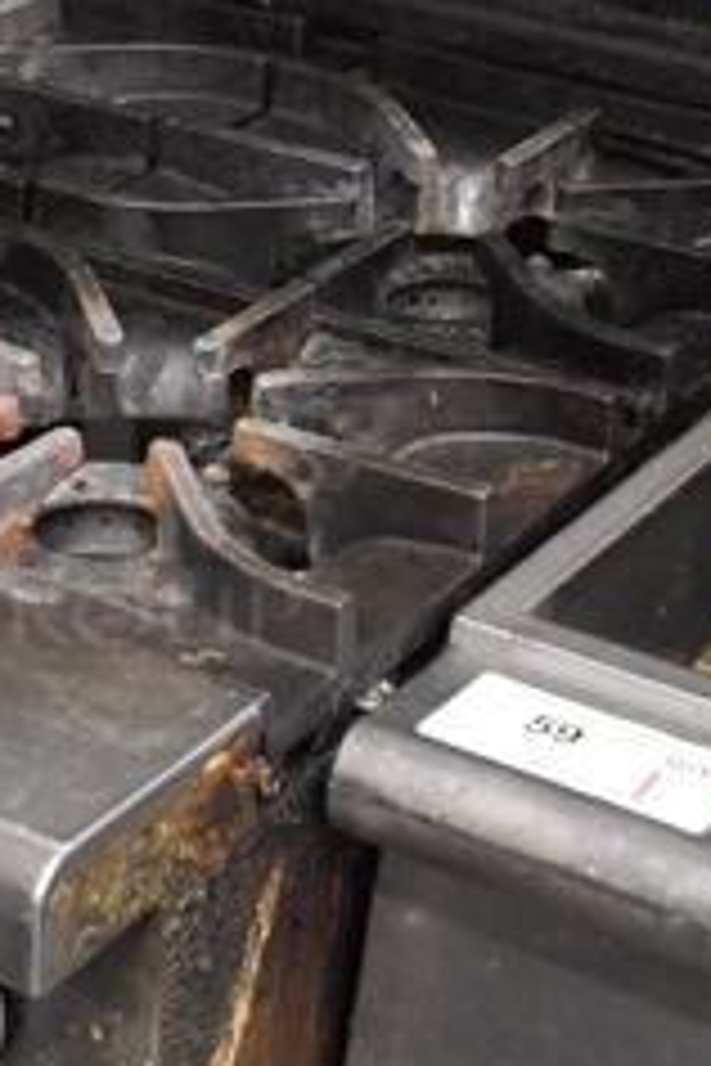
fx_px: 3081
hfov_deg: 12.8
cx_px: -158
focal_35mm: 104
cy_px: 430
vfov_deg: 19.6
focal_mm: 18
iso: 2800
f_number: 3.5
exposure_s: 1/125
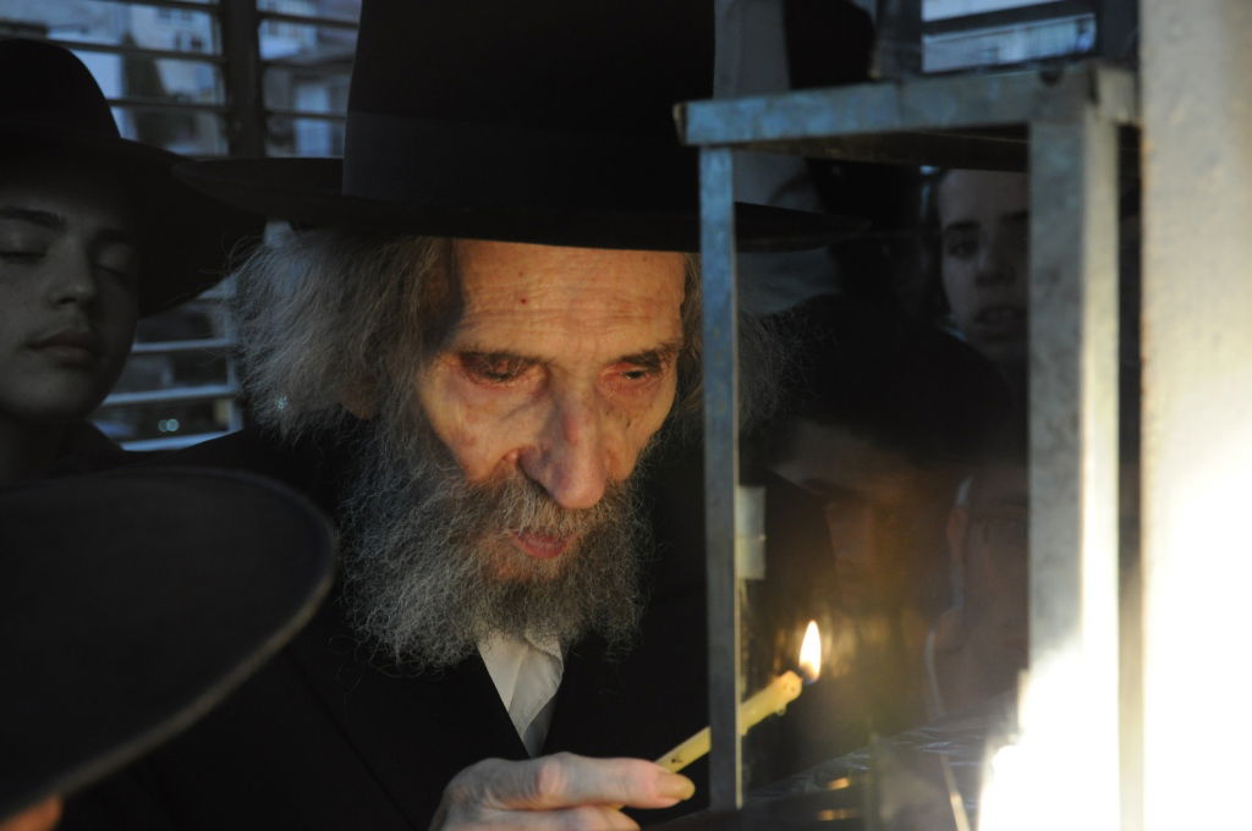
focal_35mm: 48
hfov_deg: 41.2
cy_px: 416
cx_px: 626
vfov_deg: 28.0
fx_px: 1667
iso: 800
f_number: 5
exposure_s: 1/100
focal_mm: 32
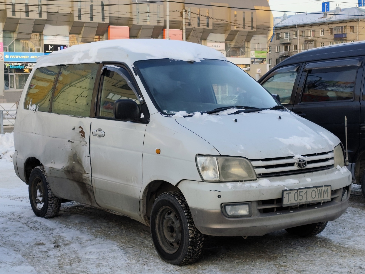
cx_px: 182
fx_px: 485
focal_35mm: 46
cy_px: 137
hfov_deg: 41.2
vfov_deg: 31.5
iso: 50
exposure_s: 1/268
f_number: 1.65
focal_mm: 6.19
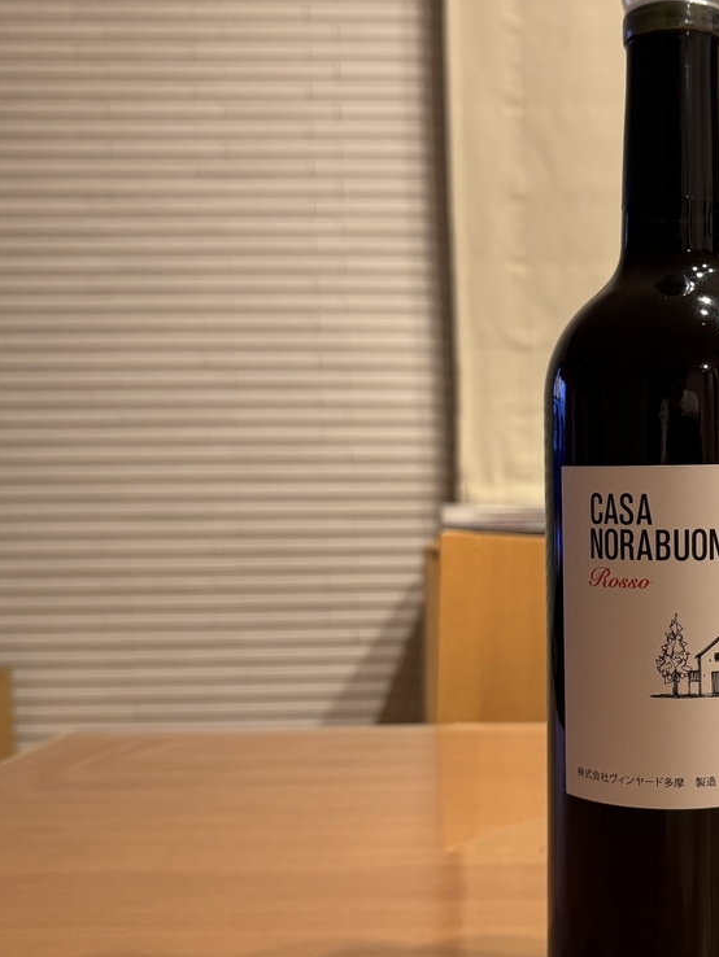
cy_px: 547
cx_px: 671
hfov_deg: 34.4
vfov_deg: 47.7
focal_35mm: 39
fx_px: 1079
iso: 320
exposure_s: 1/50
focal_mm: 6.86
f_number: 1.78
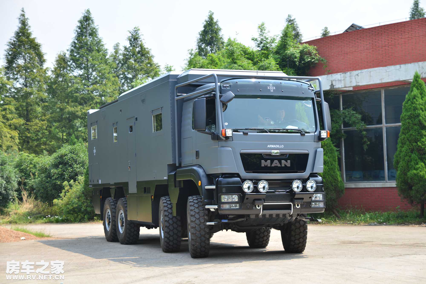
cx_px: 213
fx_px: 829
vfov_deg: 19.5
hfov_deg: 28.8
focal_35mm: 70
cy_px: 142
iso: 100
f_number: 6.3
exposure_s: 1/320
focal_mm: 70
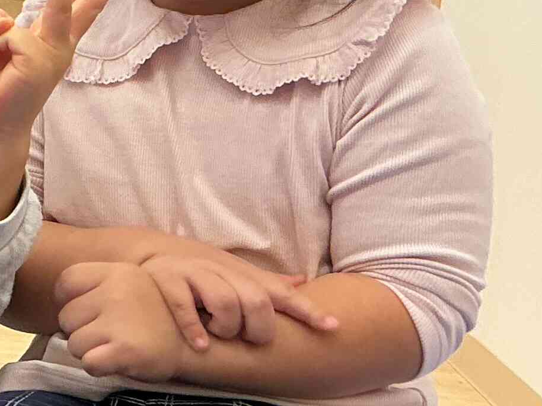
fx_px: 2004
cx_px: -261
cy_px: 325
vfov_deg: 11.5
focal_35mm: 128
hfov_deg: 14.4
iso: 40
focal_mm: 3
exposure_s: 1/50
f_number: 1.8
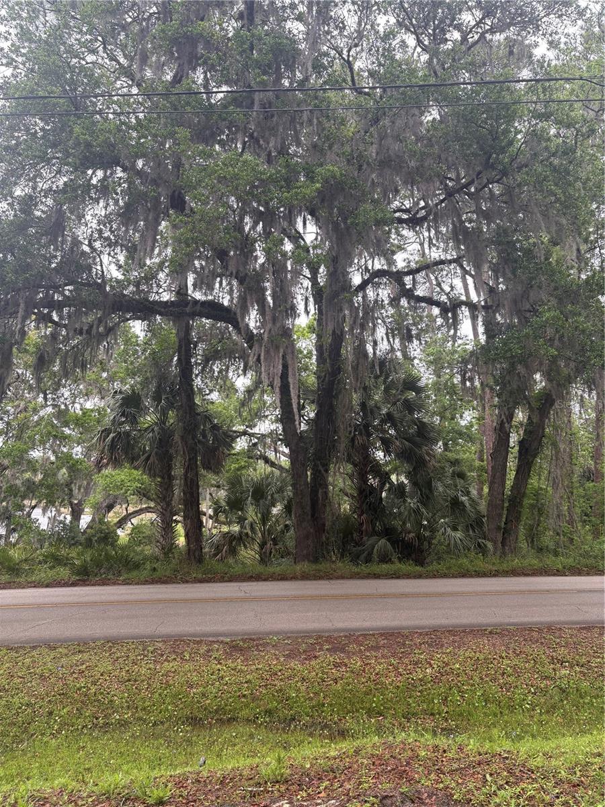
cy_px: 404
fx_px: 606
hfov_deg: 53.1
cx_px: 302
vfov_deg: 67.3
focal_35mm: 26
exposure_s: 1/523
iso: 64
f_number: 1.6
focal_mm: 5.96
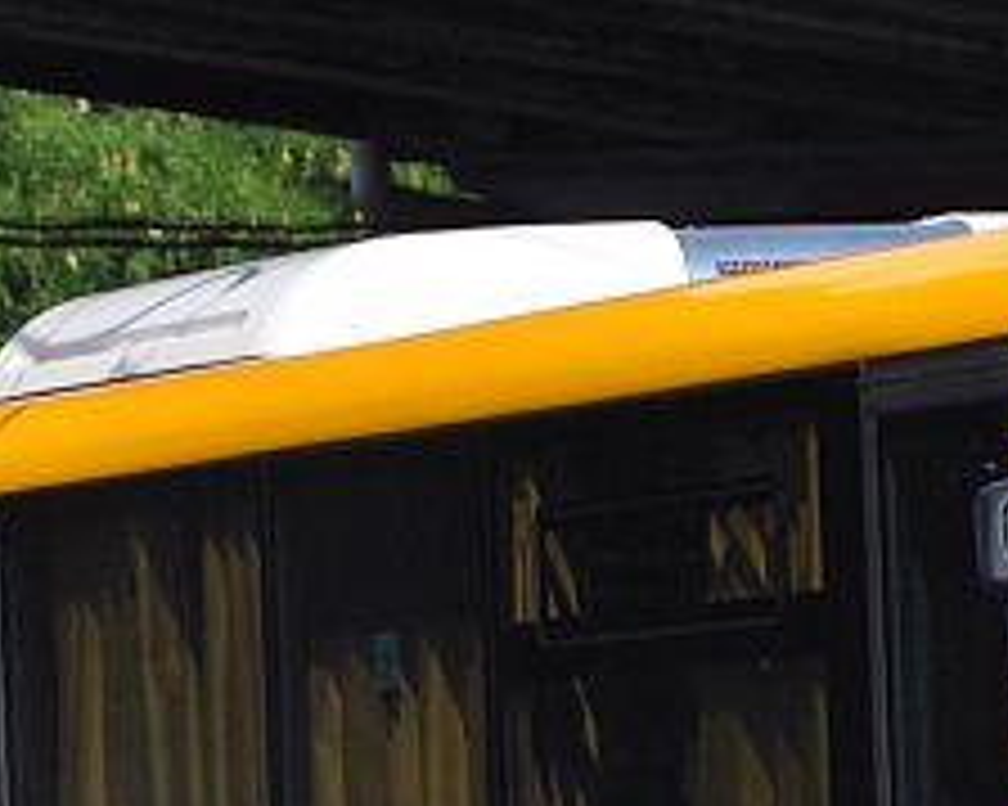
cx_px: 1107
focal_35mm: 538
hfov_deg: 3.6
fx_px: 16043
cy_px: 874
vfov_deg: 2.9
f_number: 5.6
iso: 400
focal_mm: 80
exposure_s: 1/1600
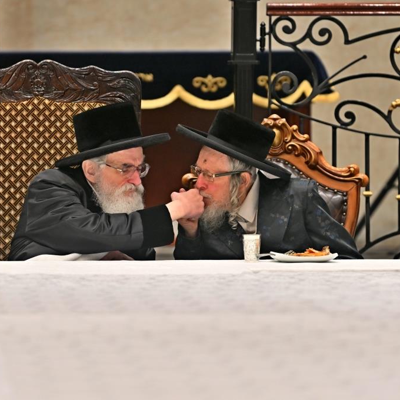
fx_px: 5020
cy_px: 200
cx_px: 191
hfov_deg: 4.6
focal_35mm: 384
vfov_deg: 4.6
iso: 250
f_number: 2.8
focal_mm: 200
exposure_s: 1/400
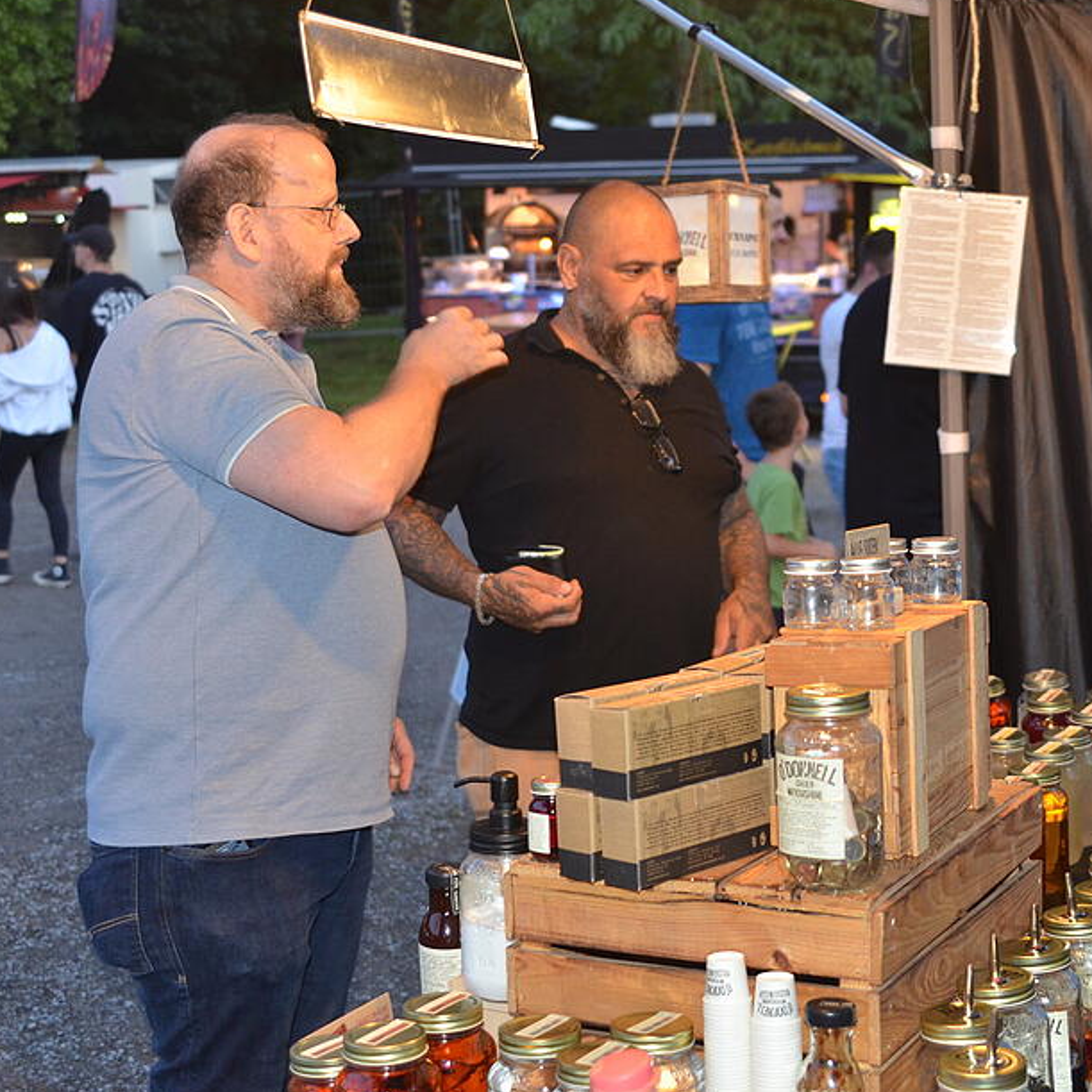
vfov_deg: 32.4
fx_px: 1879
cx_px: 655
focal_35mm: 53
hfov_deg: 32.3
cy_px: 542
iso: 800
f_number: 2.8
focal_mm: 27
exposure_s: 1/60
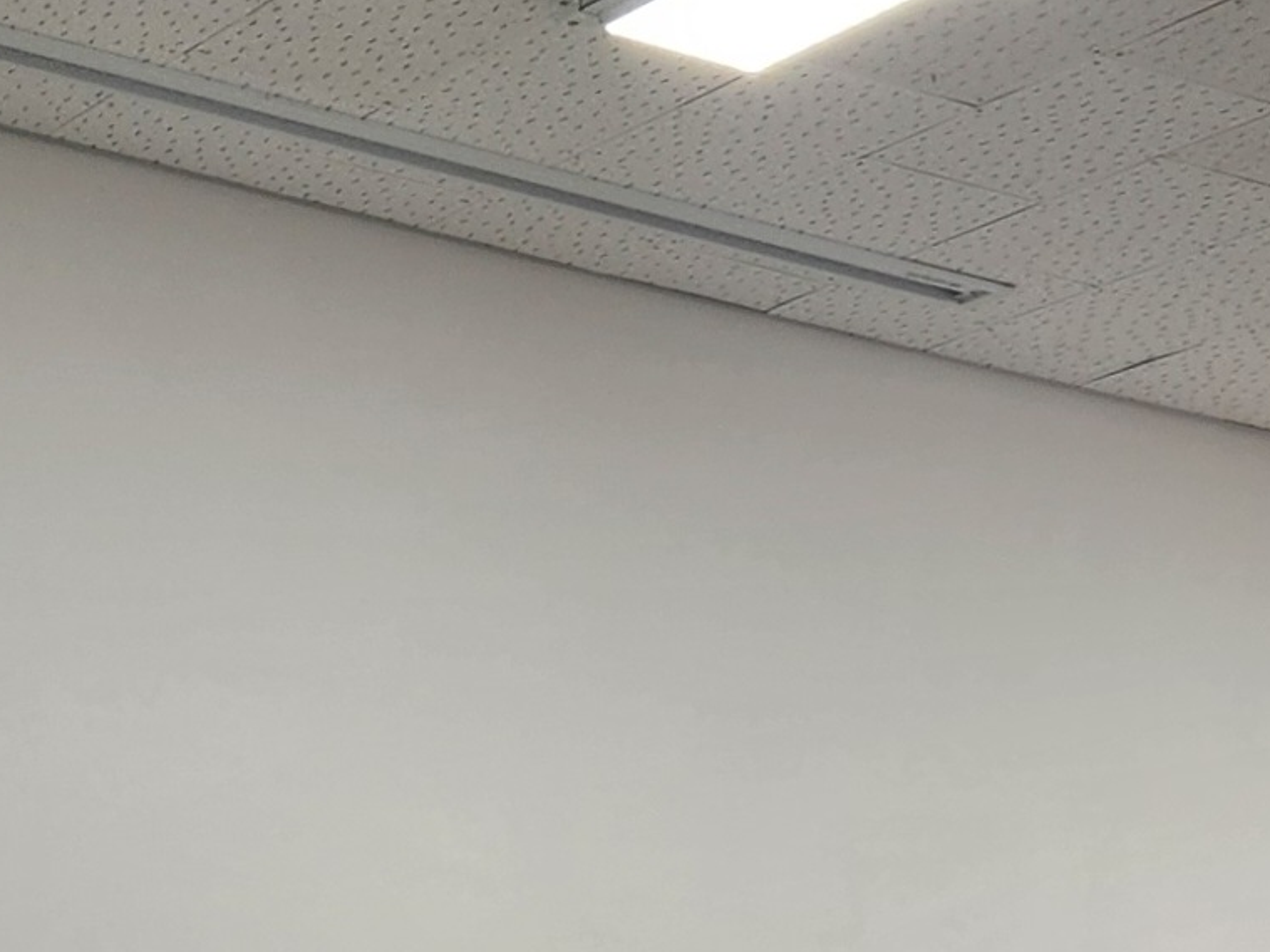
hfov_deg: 18.2
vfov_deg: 11.6
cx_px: 787
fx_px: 3961
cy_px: 2172
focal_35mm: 108
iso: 64
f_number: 1.8
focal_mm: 5.4
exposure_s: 1/120
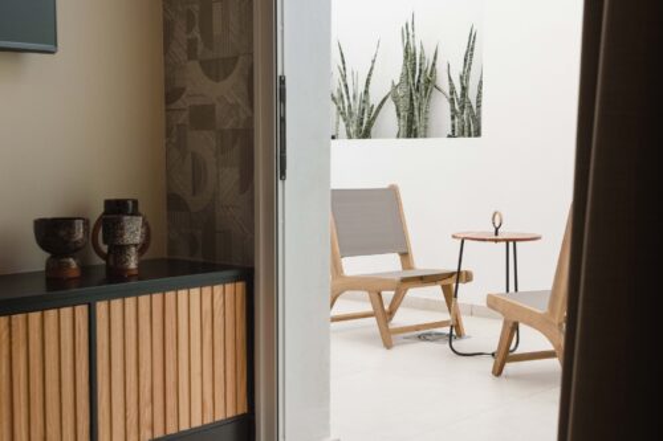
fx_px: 920
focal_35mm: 50
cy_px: 220
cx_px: 332
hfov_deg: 39.6
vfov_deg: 27.0
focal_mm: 50
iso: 1250
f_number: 5.6
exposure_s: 1/800
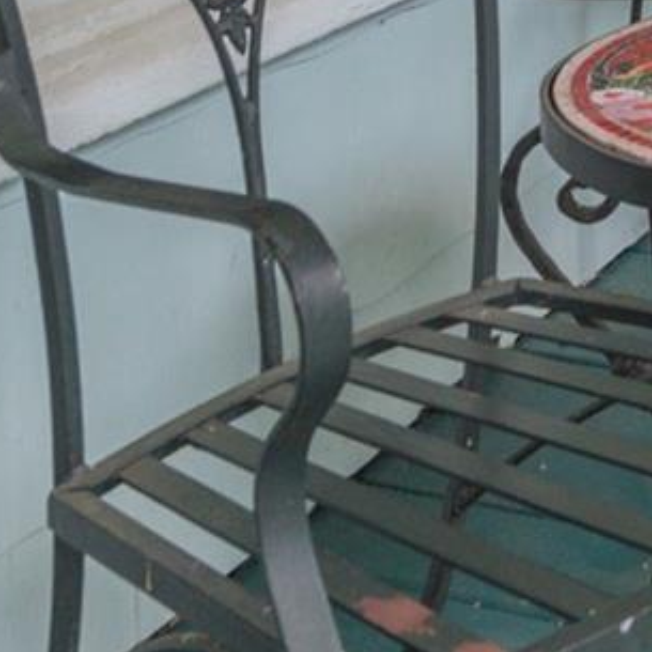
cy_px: -654
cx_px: 894
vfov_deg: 14.7
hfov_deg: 16.7
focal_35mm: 97
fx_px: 2067
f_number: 7.1
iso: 320
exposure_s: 1/200
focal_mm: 17
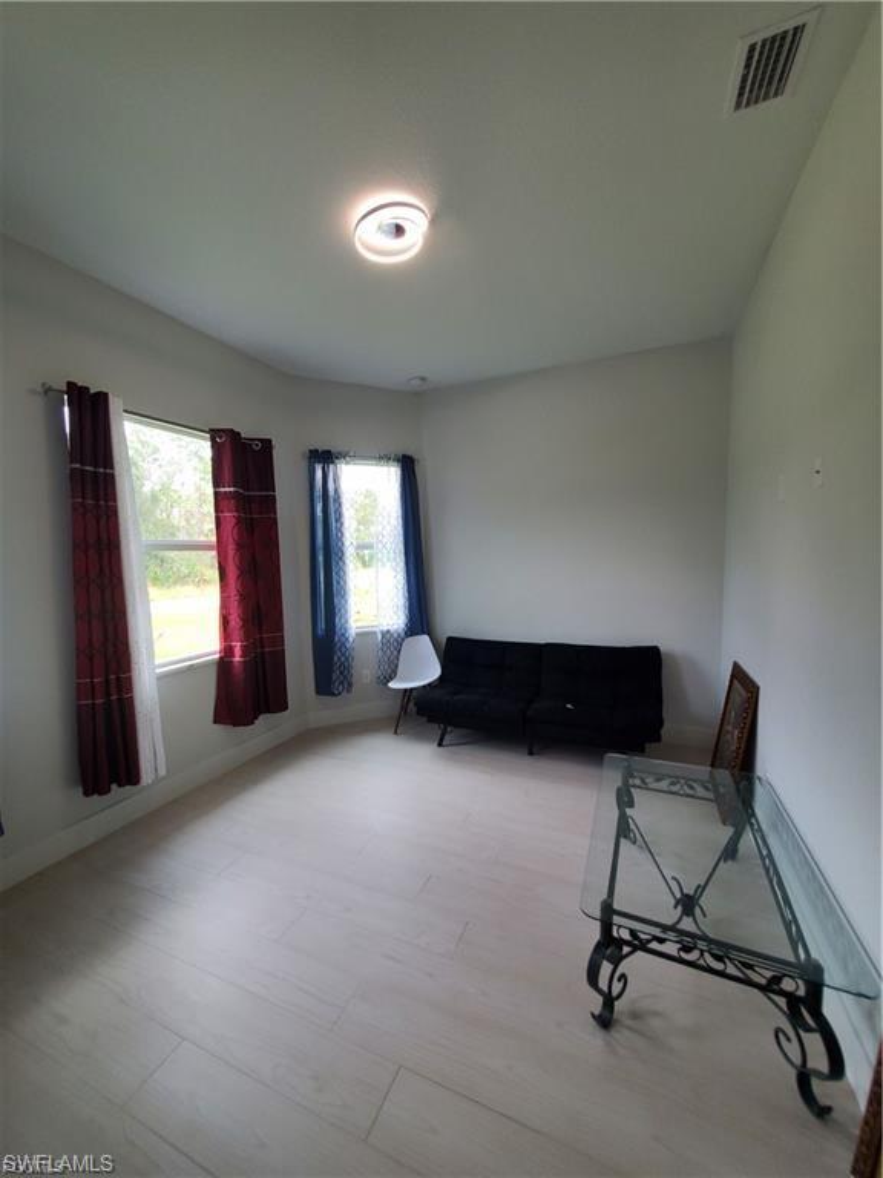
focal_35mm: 13
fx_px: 442
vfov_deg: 106.2
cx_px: 442
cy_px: 589
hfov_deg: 89.9
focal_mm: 1.8
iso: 100
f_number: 2.2
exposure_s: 1/60
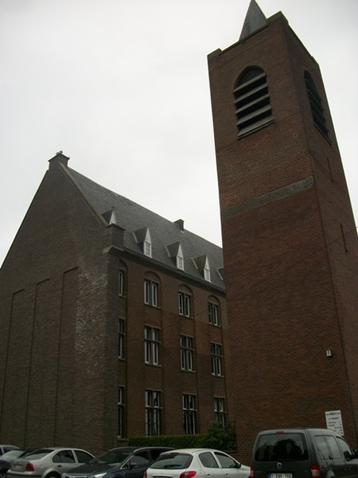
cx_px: 179
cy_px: 239
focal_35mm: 32
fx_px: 441
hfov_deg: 44.2
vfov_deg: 56.8
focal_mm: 5.7
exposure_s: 1/125
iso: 80
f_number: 8.8
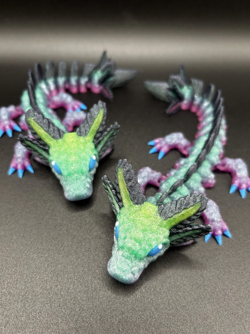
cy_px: 167
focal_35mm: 26
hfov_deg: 53.1
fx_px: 250
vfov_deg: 67.3
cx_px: 125
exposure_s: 1/121
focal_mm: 5.7
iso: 100
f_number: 1.5
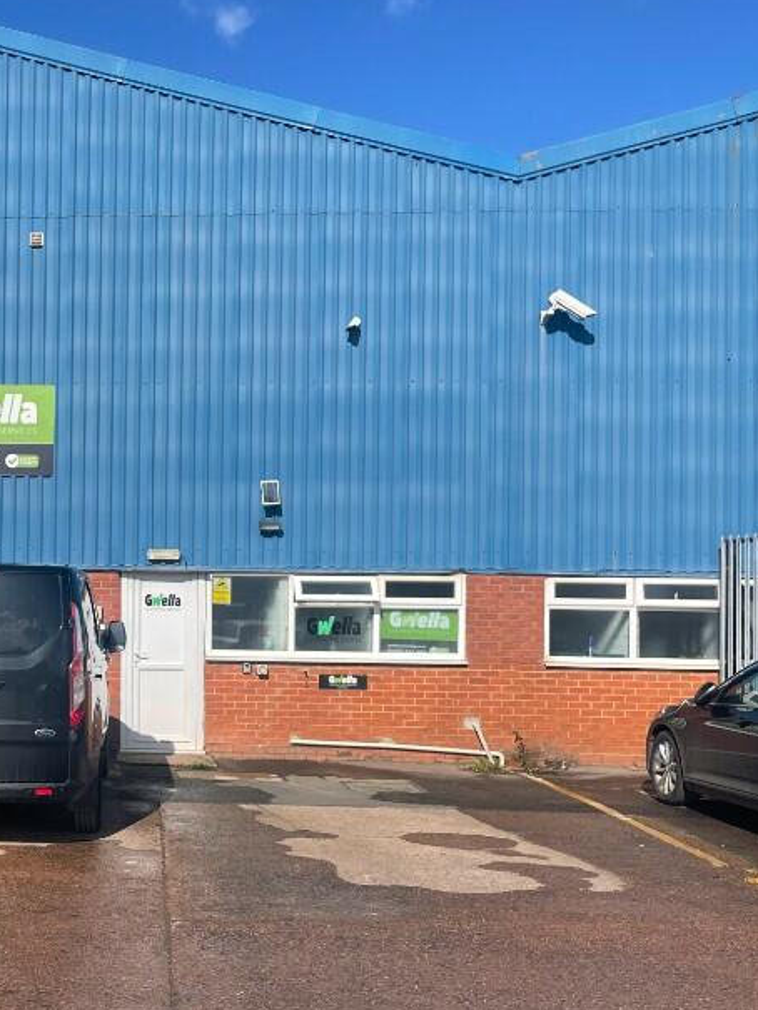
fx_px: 1284
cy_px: 591
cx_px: 18
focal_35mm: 44
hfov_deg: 30.8
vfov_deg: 42.8
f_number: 1.6
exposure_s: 1/4000
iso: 32
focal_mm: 4.2
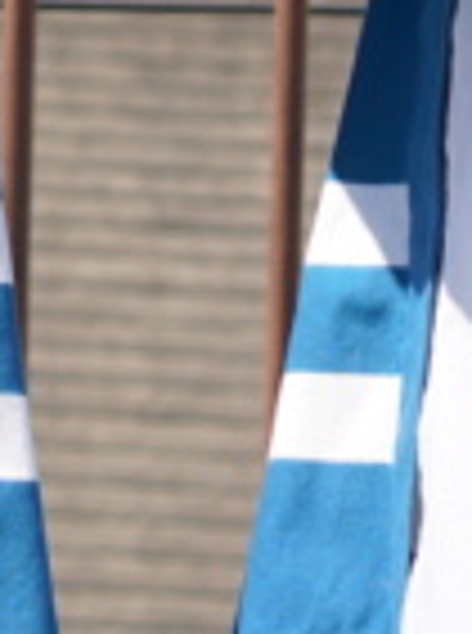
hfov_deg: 3.7
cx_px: -769
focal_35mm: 387
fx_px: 7068
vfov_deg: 5.0
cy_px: -953
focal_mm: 35
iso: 100
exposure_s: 1/500
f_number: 4.5
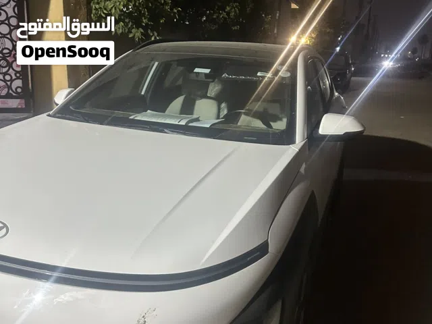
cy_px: 162
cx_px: 216
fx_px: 300
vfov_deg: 56.8
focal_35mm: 24
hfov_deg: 71.6
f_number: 1.78
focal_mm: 6.86
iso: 640
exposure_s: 1/50
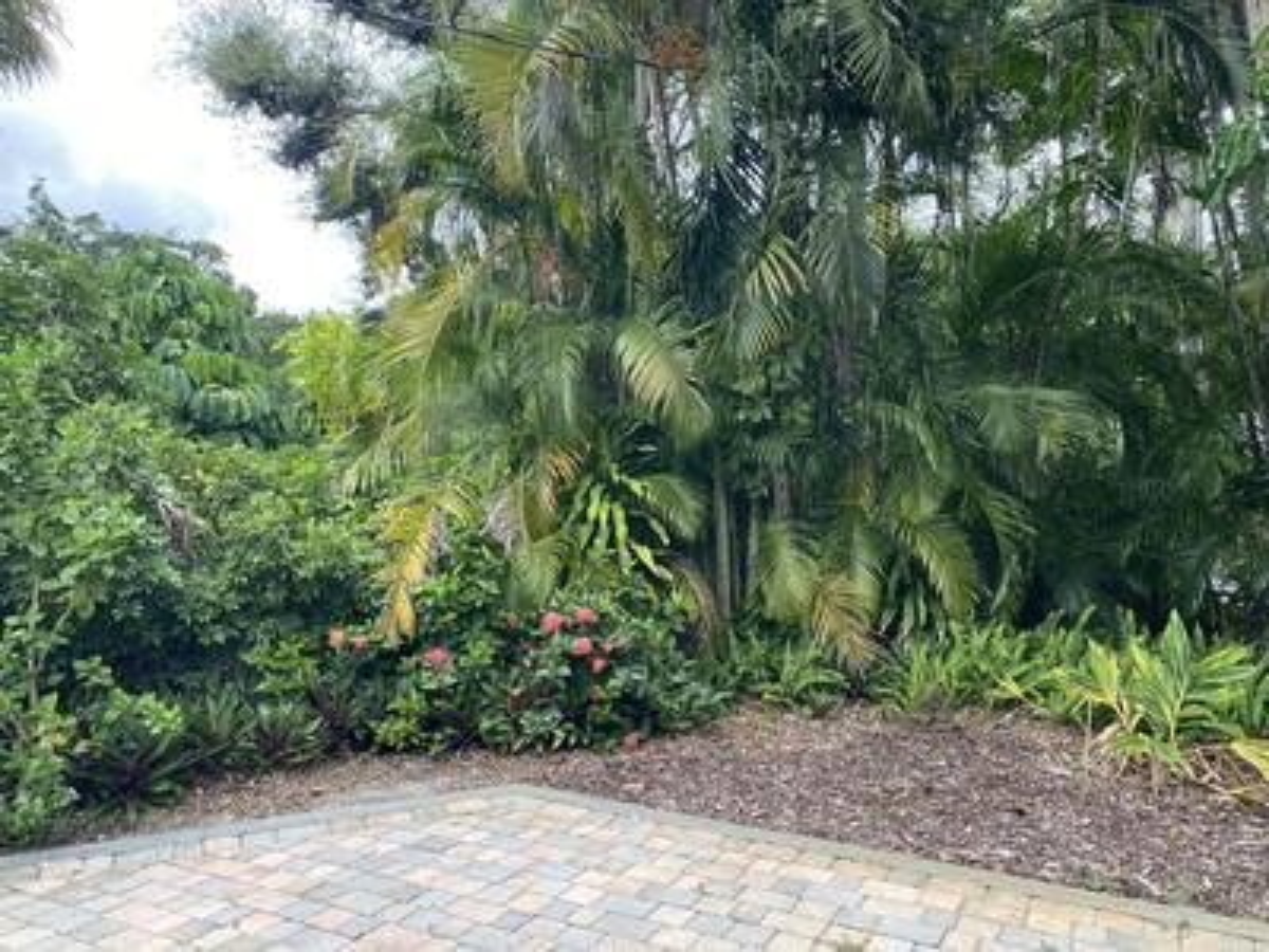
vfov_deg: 53.1
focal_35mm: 26
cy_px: 476
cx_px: 634
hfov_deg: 67.3
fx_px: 953
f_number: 1.8
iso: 32
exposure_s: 1/340
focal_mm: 4.25
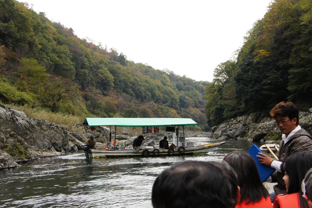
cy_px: 104
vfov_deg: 27.5
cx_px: 156
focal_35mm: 49
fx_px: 424
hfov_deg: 40.4
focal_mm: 33
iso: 1600
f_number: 6.3
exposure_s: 1/250
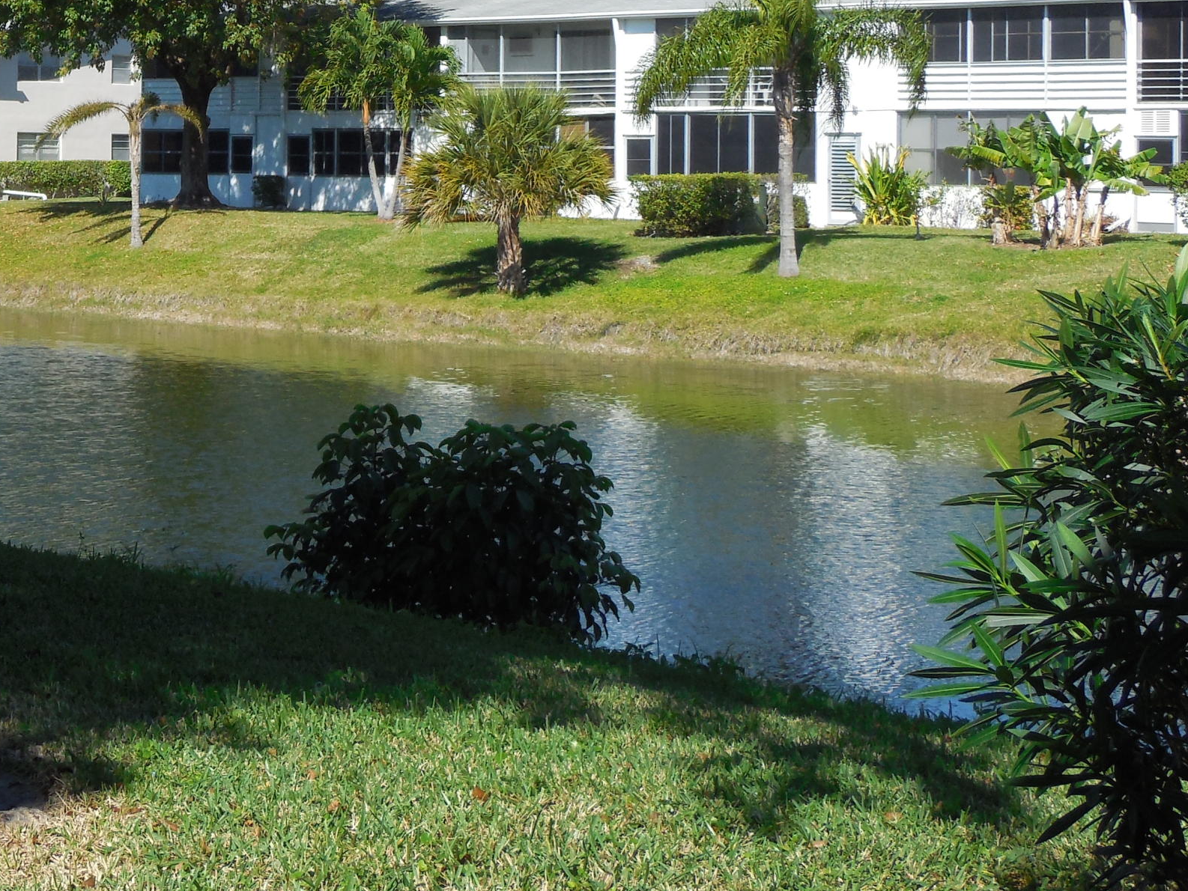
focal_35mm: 87
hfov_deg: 22.1
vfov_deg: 16.8
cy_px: 127
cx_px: 154
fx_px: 2986
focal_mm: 8.2
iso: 125
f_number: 3.8
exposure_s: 1/1250
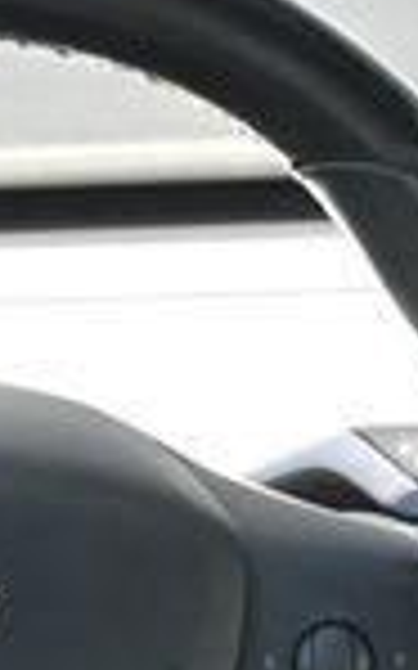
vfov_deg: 11.5
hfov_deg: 7.2
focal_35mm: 180
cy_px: 670
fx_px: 3286
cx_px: -130
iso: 400
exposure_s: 1/200
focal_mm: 27.5
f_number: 4.5
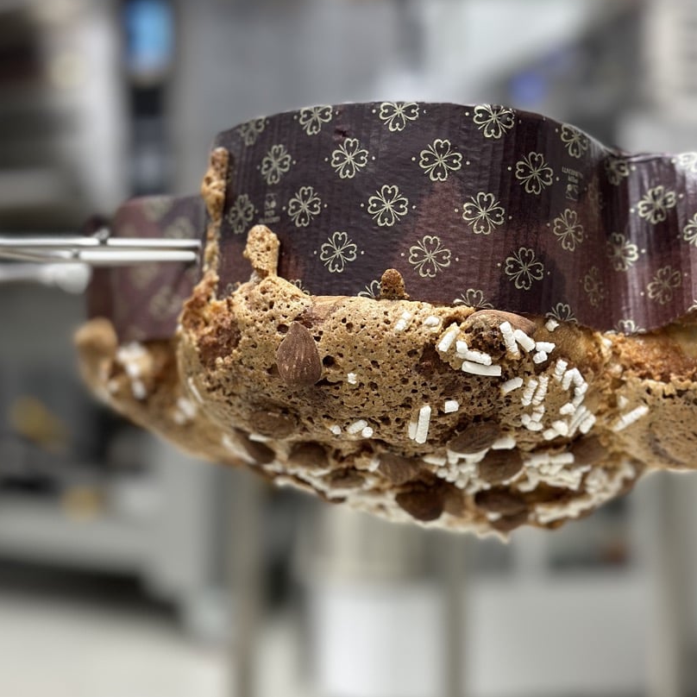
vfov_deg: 27.3
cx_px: 371
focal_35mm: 63
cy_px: 399
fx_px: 1435
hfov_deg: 27.3
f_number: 1.78
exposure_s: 1/100
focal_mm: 6.86
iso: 125
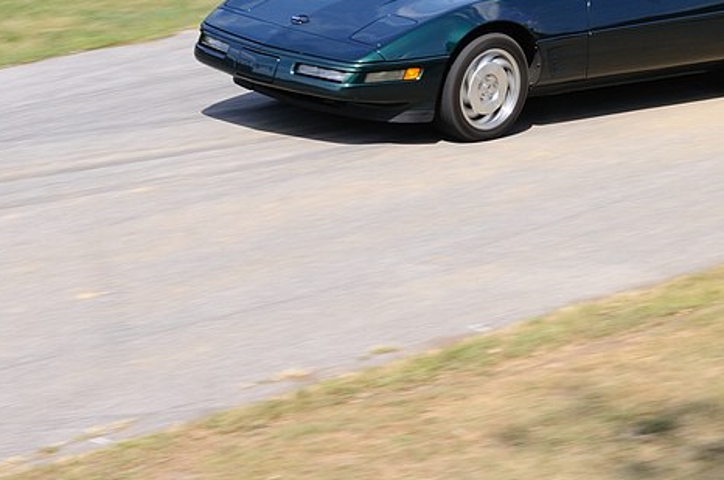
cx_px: 584
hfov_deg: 6.4
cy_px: 31
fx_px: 6465
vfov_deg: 4.2
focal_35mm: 322
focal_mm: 100
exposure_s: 1/100
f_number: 16
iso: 200
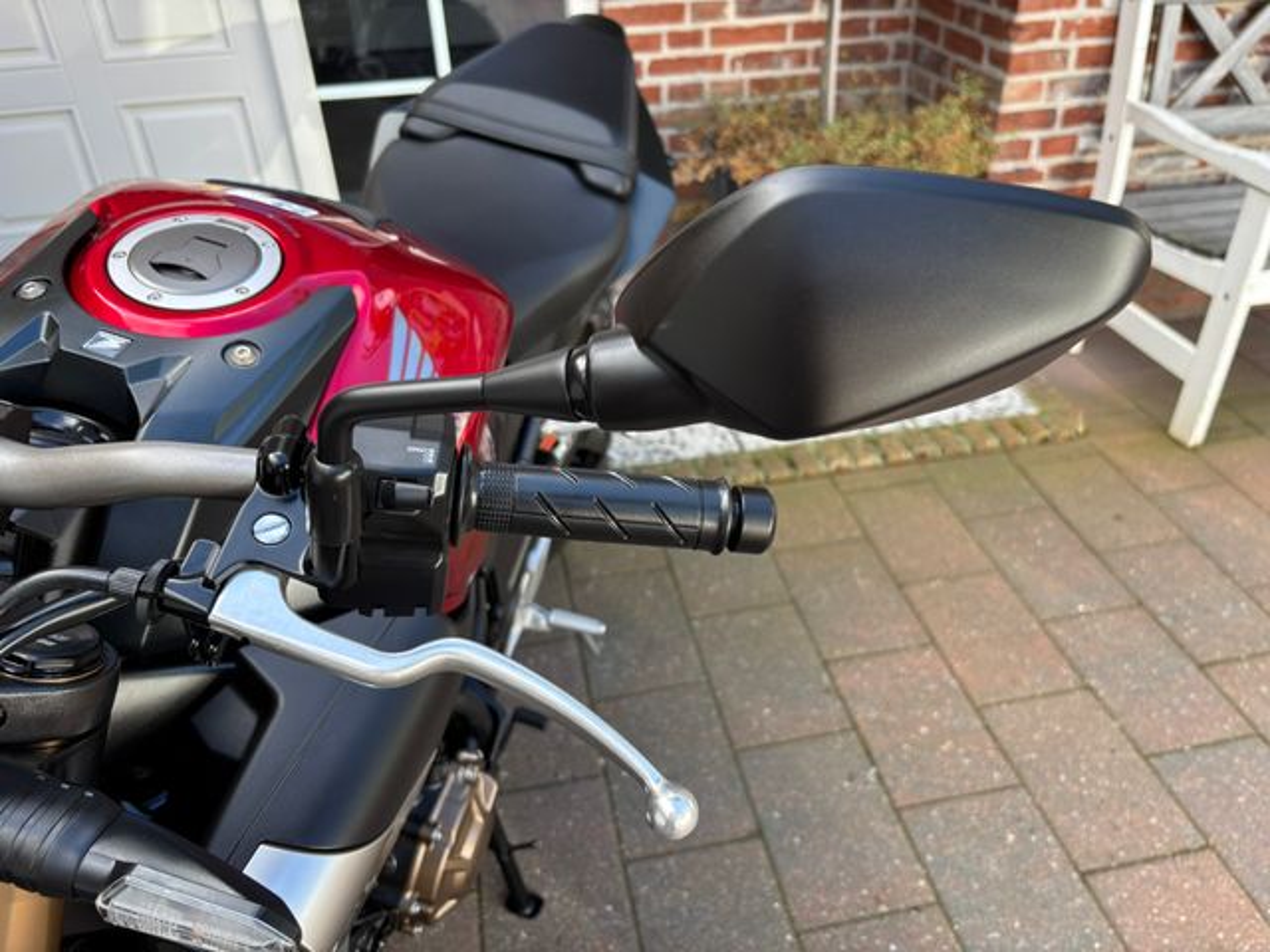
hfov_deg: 67.3
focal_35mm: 26
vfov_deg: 53.1
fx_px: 954
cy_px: 476
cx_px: 635
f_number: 1.6
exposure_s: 1/132
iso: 32
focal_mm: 5.96
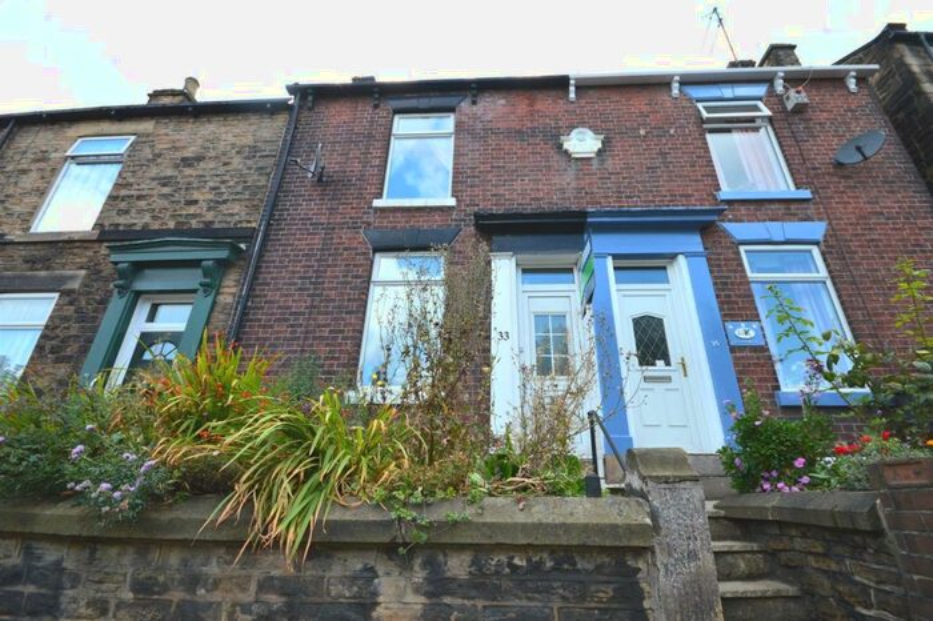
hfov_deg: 100.4
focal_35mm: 15
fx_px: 389
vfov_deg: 77.3
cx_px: 466
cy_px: 310
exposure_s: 1/160
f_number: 9
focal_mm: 10
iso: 400
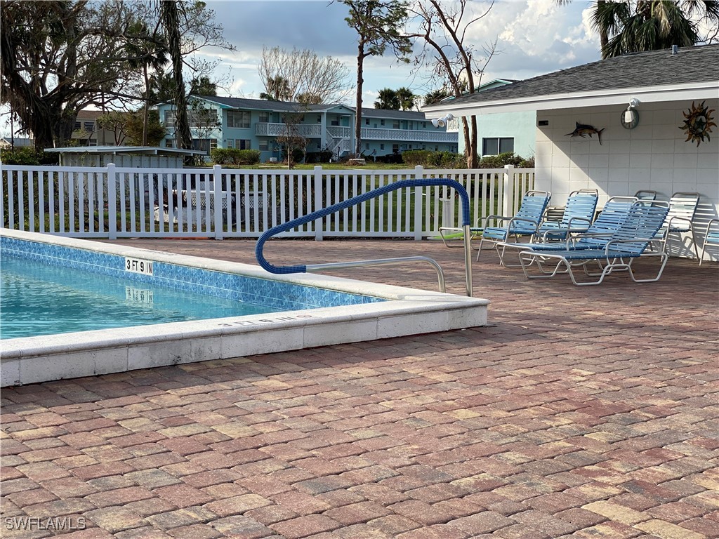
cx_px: 360
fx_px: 1080
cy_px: 270
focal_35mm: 52
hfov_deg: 36.8
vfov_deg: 28.0
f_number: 2
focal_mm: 6
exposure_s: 1/1065
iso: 20
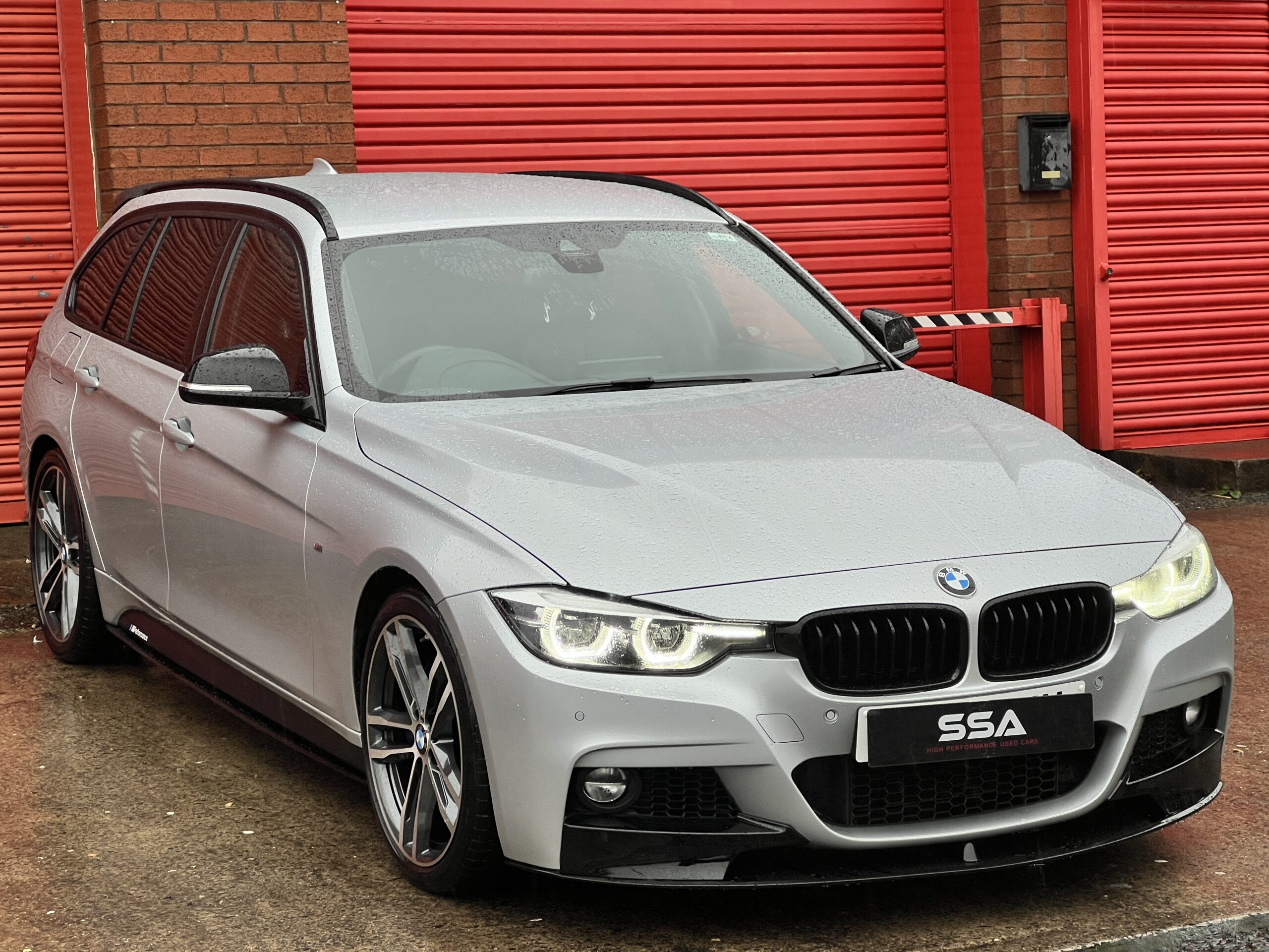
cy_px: 476
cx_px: 634
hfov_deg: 25.3
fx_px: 2823
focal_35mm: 77
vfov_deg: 19.1
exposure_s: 1/126
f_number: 2.8
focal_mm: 9
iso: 32
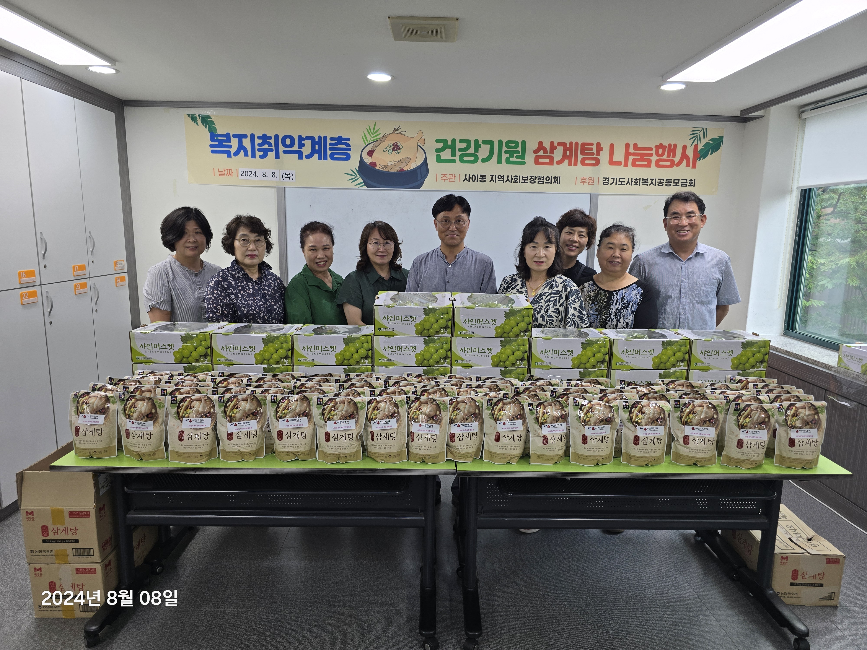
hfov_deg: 73.9
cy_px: 325
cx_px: 434
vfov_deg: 58.9
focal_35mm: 23
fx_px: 576
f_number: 1.7
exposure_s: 1/120
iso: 50
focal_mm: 6.3
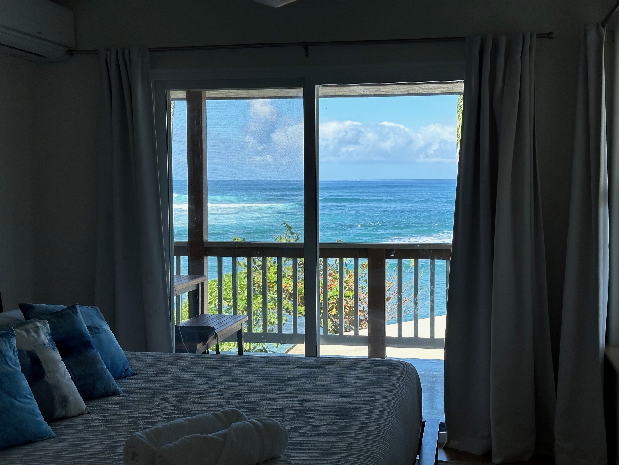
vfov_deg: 30.3
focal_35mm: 48
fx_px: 858
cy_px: 232
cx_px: 310
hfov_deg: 39.7
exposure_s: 1/1695
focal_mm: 6.86
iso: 64
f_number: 1.78
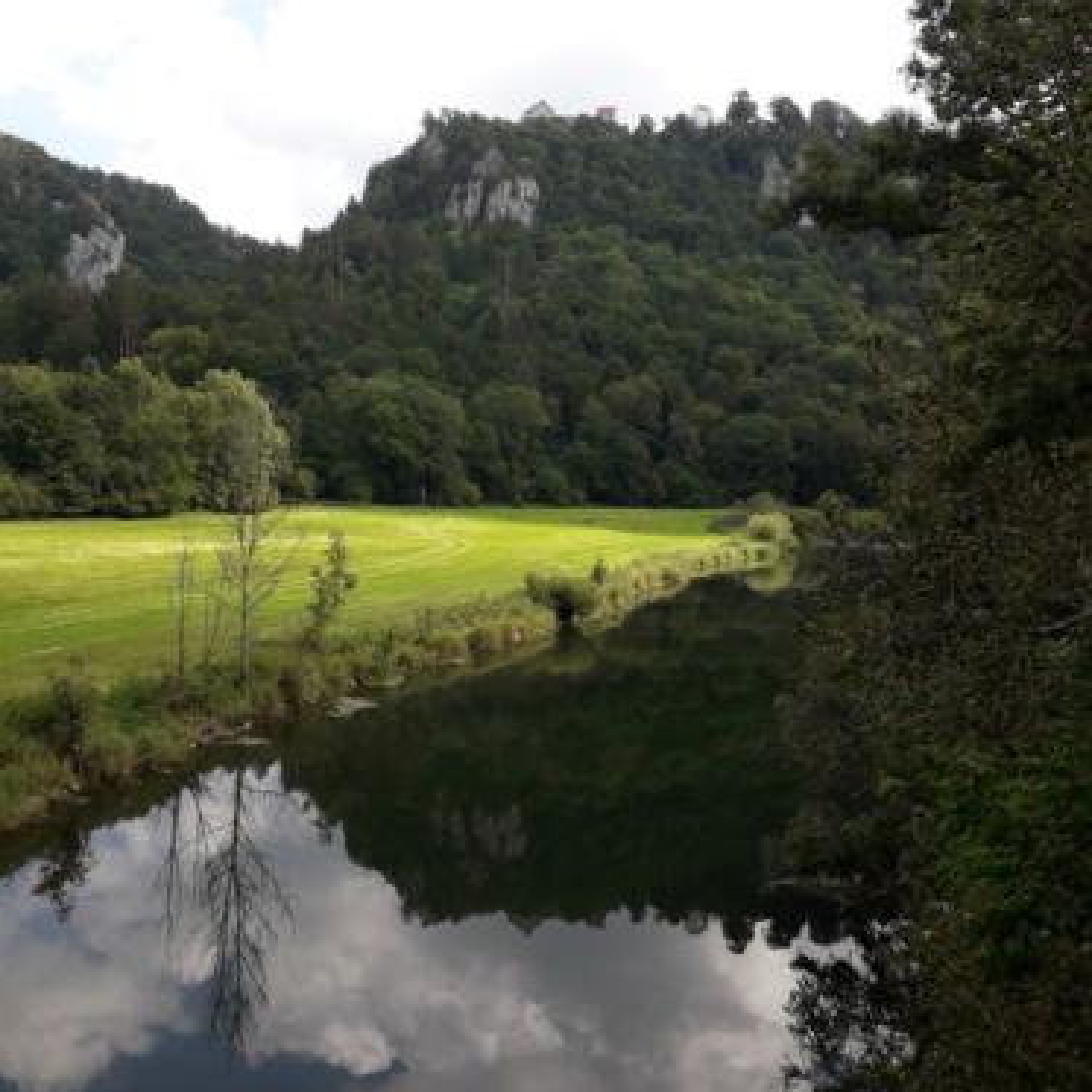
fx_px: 1142
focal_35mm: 32
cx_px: 546
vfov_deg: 50.7
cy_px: 425
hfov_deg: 51.1
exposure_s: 1/734
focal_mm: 3.6
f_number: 1.9
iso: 40
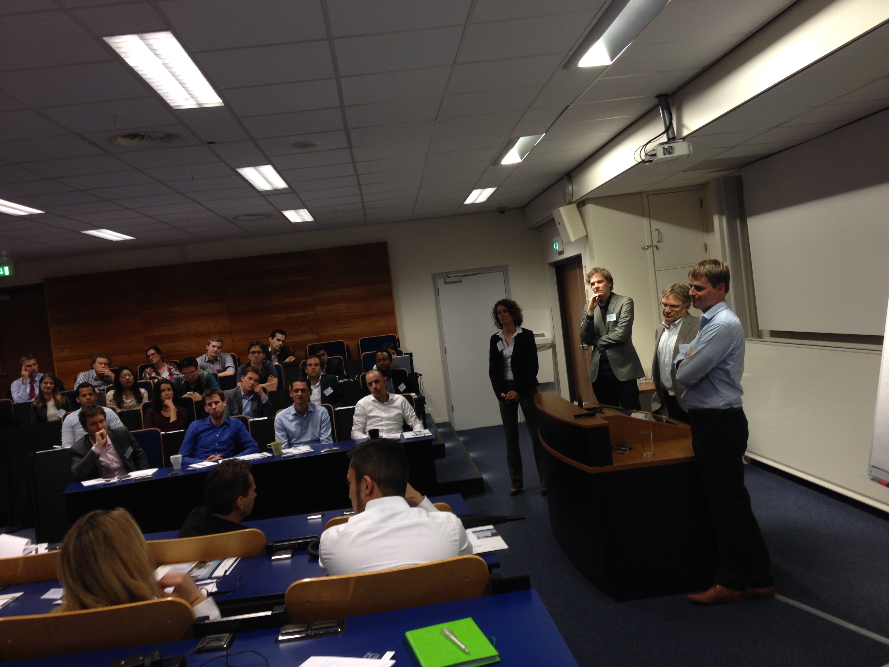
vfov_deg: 40.7
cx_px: 444
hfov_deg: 52.6
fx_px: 899
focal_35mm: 35
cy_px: 334
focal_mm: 4.28
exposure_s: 1/20
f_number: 2.4
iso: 64
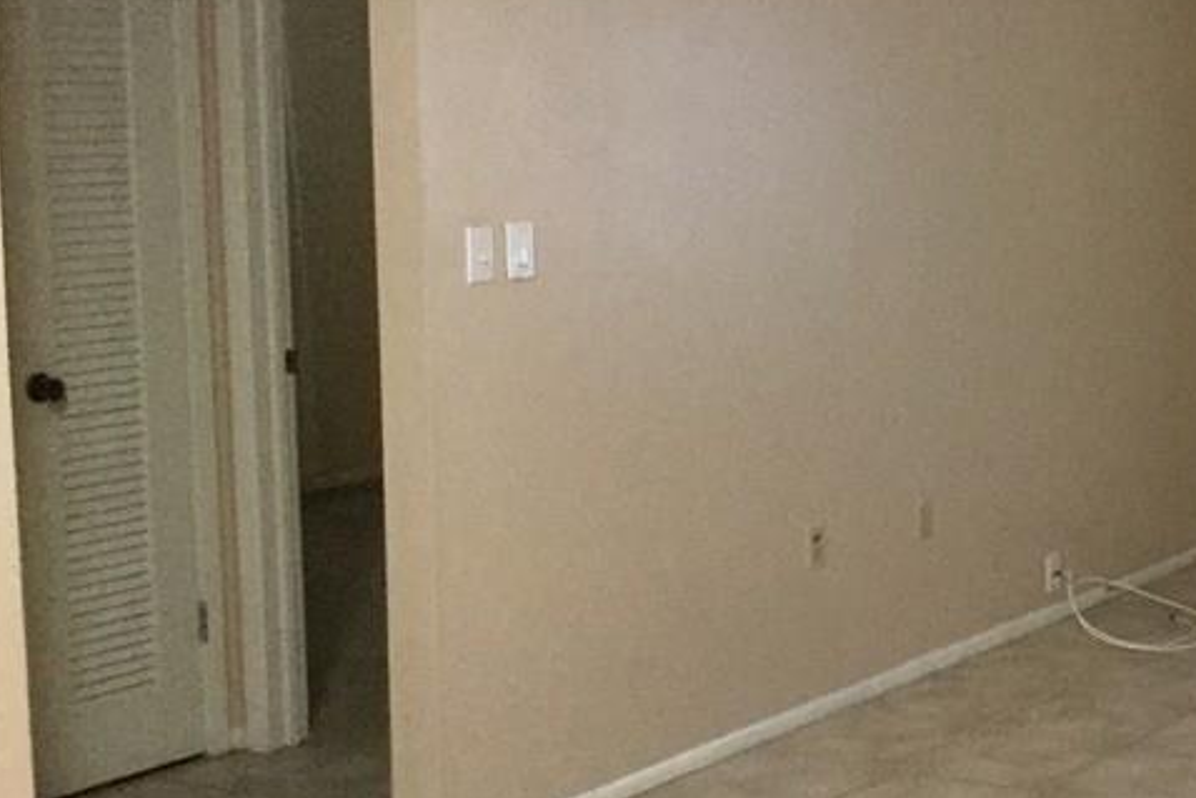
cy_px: 368
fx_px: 2293
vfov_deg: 19.7
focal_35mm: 69
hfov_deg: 27.1
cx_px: 1269
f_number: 2.4
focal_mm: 3.3
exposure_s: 1/20
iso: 200
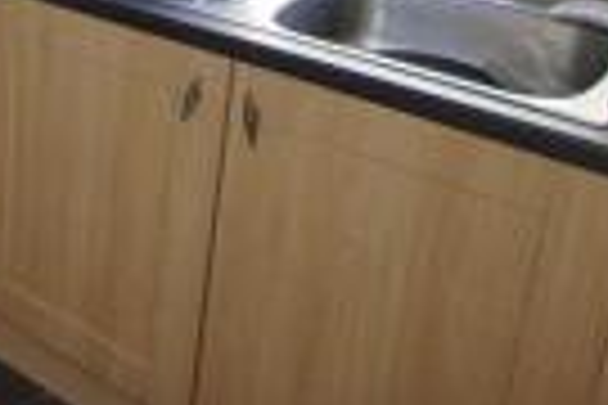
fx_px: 895
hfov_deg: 30.9
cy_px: -101
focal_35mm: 53
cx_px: -144
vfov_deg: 23.1
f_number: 4
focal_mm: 10
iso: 400
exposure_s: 1/160
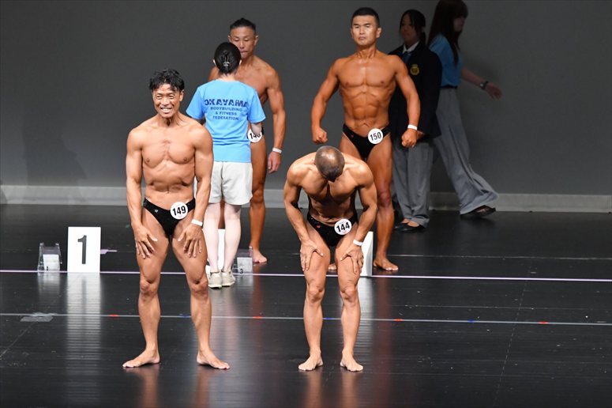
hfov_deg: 7.6
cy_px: 204
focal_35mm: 270
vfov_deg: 5.1
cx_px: 306
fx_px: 4588
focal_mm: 180
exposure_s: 1/400
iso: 5000
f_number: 5.6
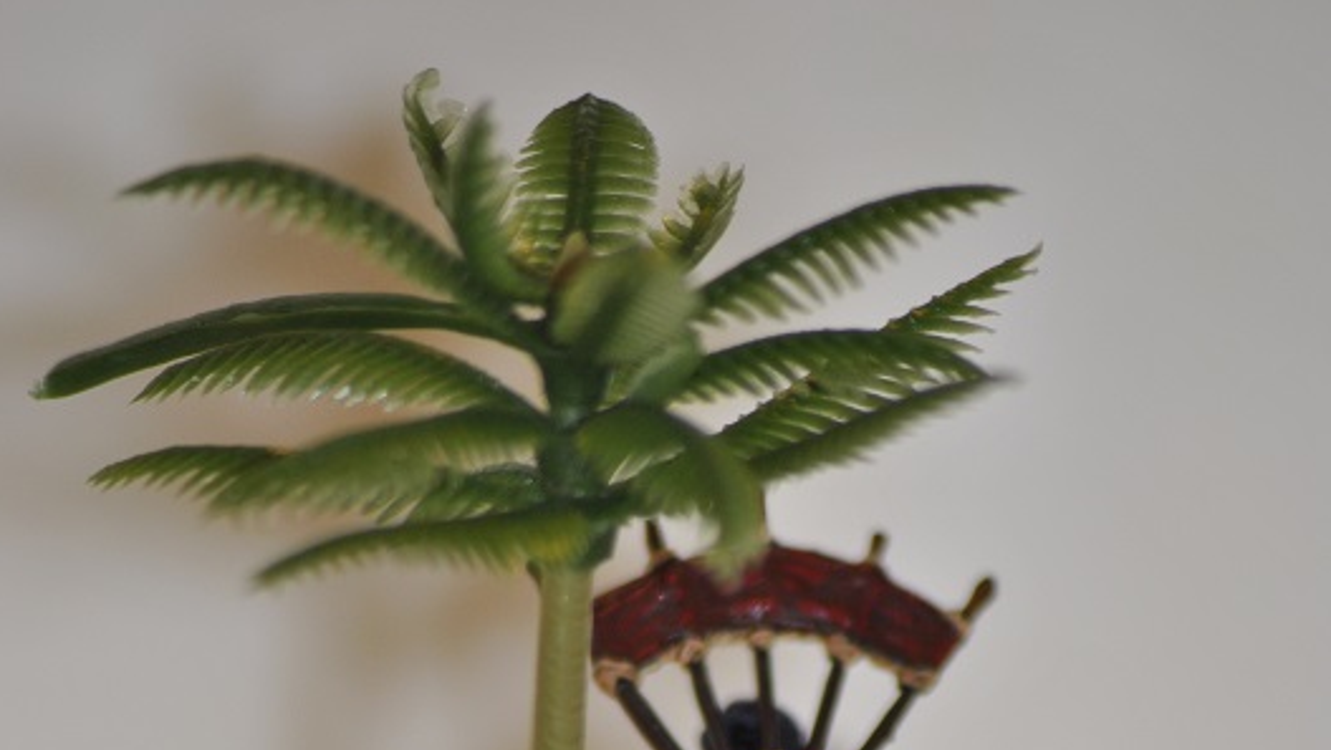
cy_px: 899
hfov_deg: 4.1
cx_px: 658
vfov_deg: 2.3
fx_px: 18537
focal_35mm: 525
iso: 200
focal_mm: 220
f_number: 5
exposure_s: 1/60
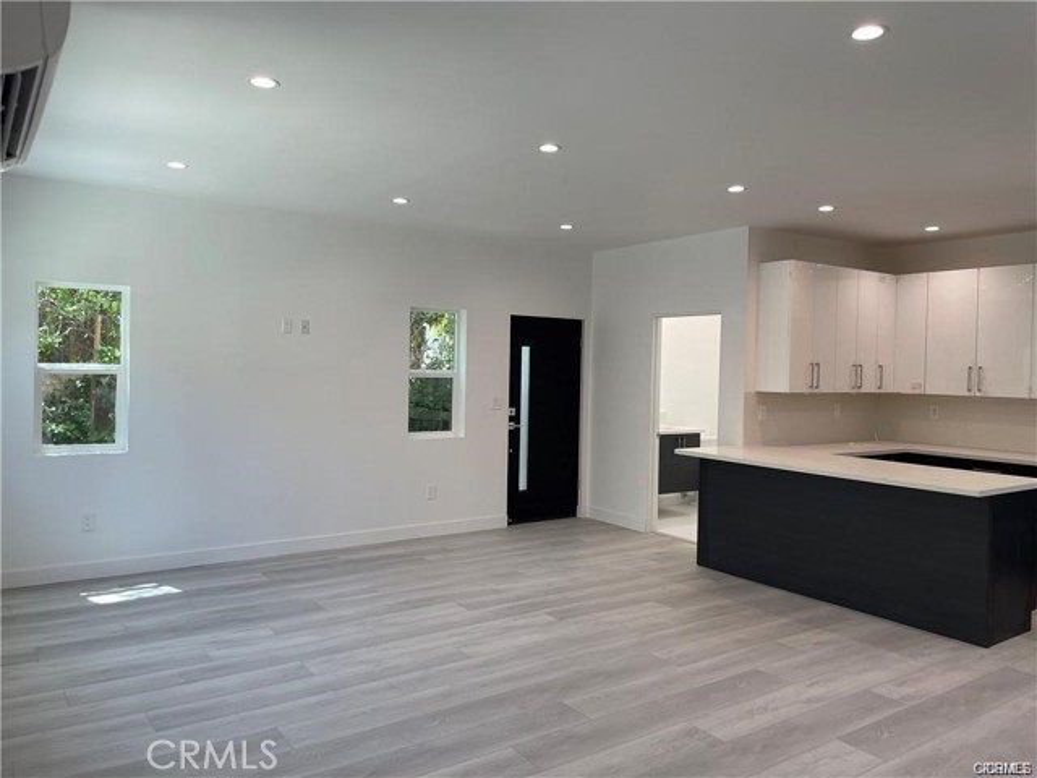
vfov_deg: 53.1
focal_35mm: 26
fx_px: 779
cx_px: 518
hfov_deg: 67.3
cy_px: 389
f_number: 1.6
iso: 32
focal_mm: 4.2
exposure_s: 1/120
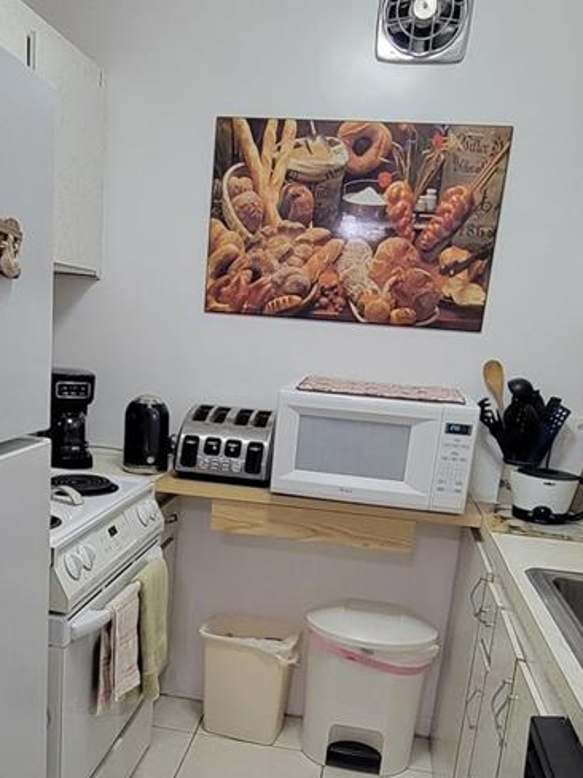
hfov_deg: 43.8
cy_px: 548
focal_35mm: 32
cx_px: 215
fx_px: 719
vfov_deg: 55.0
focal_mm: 2.2
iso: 250
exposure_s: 1/60
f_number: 2.2
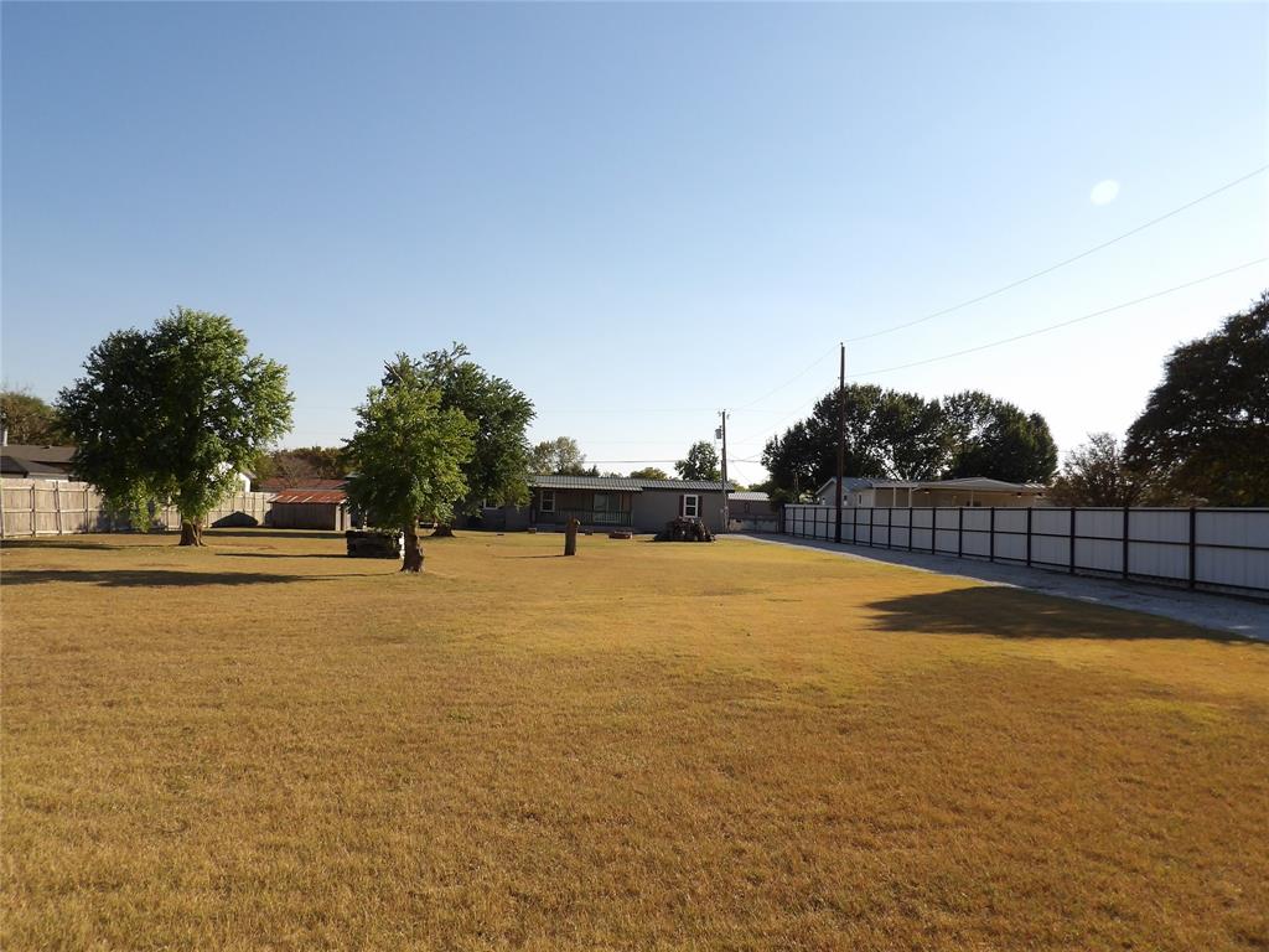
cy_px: 476
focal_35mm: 24
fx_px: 880
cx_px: 634
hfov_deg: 71.6
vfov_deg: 56.8
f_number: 4.6
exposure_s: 1/771
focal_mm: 4.3
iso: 100
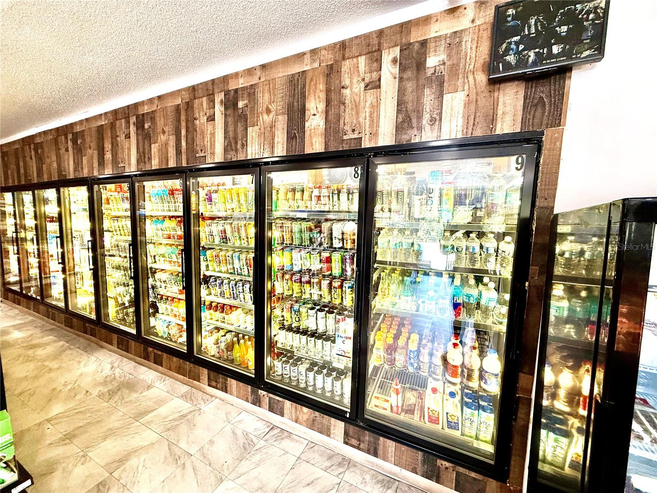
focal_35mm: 14
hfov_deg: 102.1
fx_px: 266
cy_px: 246
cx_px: 328
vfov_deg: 85.7
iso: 250
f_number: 2.2
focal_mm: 2.22
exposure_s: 1/120
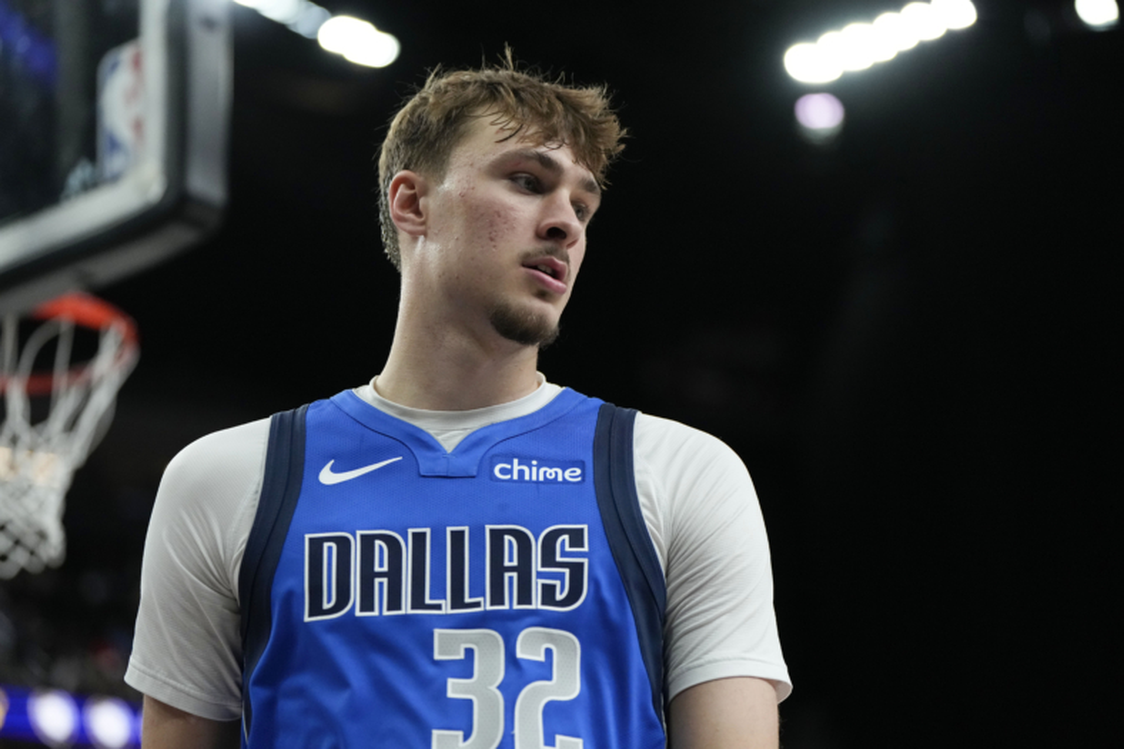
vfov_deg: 15.0
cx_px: 562
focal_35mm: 91
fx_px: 2840
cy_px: 374
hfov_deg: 22.4
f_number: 2.8
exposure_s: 1/2000
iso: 5000
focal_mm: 91
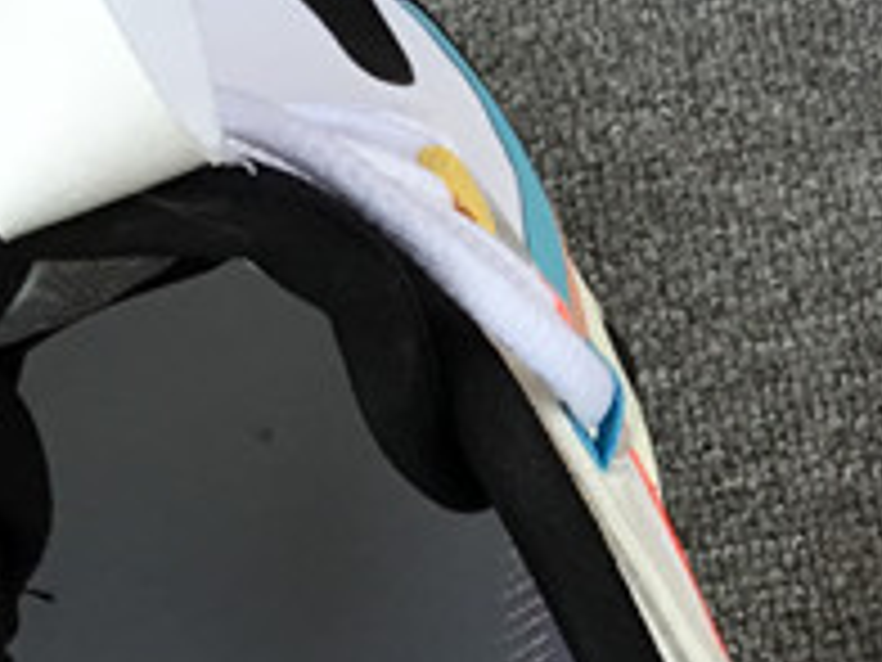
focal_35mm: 142
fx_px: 3618
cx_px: 1080
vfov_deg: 10.2
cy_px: 939
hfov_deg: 13.5
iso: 25
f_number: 2.4
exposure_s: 1/272
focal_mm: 3.3
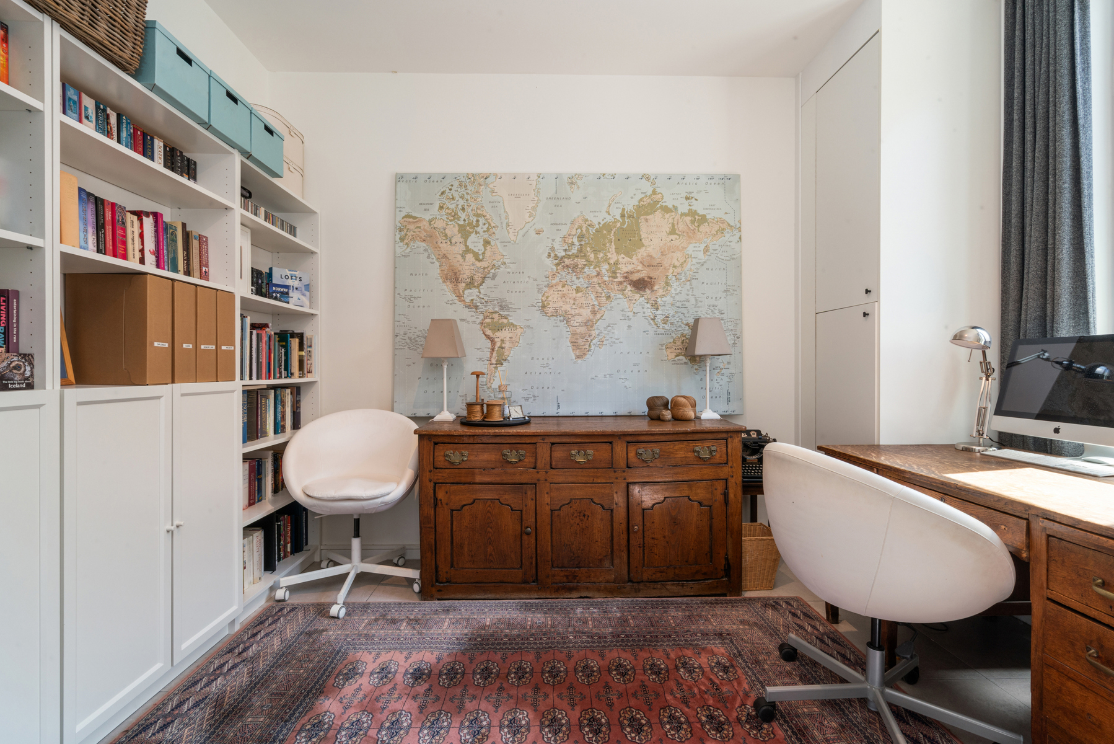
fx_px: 495
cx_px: 557
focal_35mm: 16
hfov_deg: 96.7
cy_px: 372
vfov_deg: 73.8
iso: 250
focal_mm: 16
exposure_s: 1/5
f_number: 22
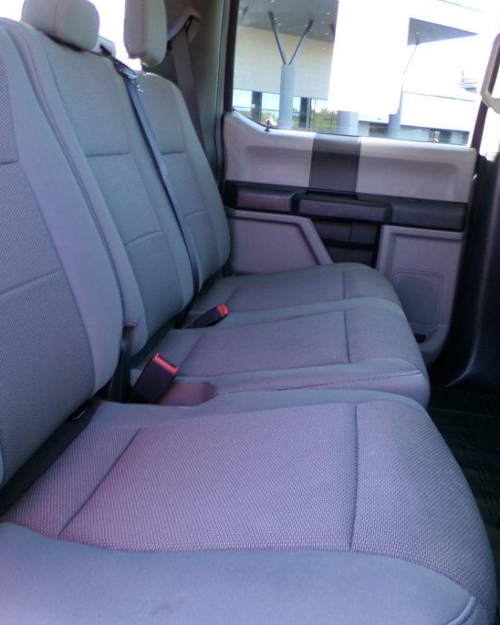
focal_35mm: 35
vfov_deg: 51.5
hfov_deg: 42.1
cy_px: 298
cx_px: 210
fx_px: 647
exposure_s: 1/20
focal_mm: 4.3
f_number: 3.7
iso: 200
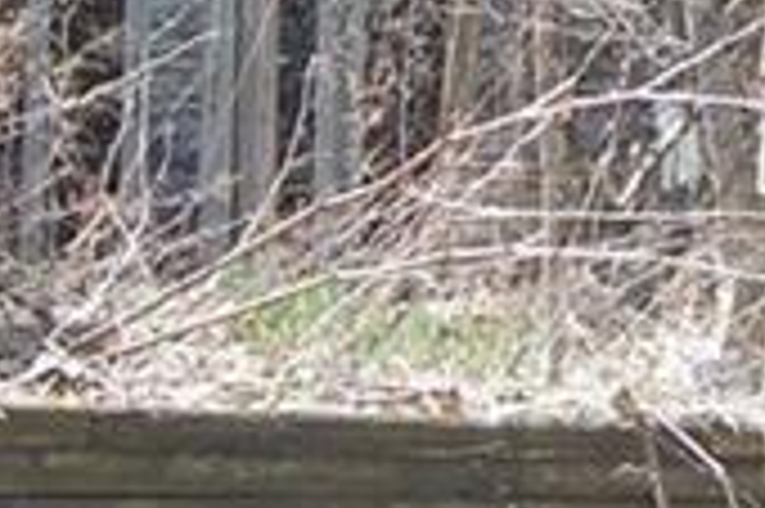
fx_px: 4989
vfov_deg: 5.8
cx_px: 1202
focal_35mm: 235
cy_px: -202
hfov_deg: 8.5
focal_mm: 26
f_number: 6.3
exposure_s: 1/160
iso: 200
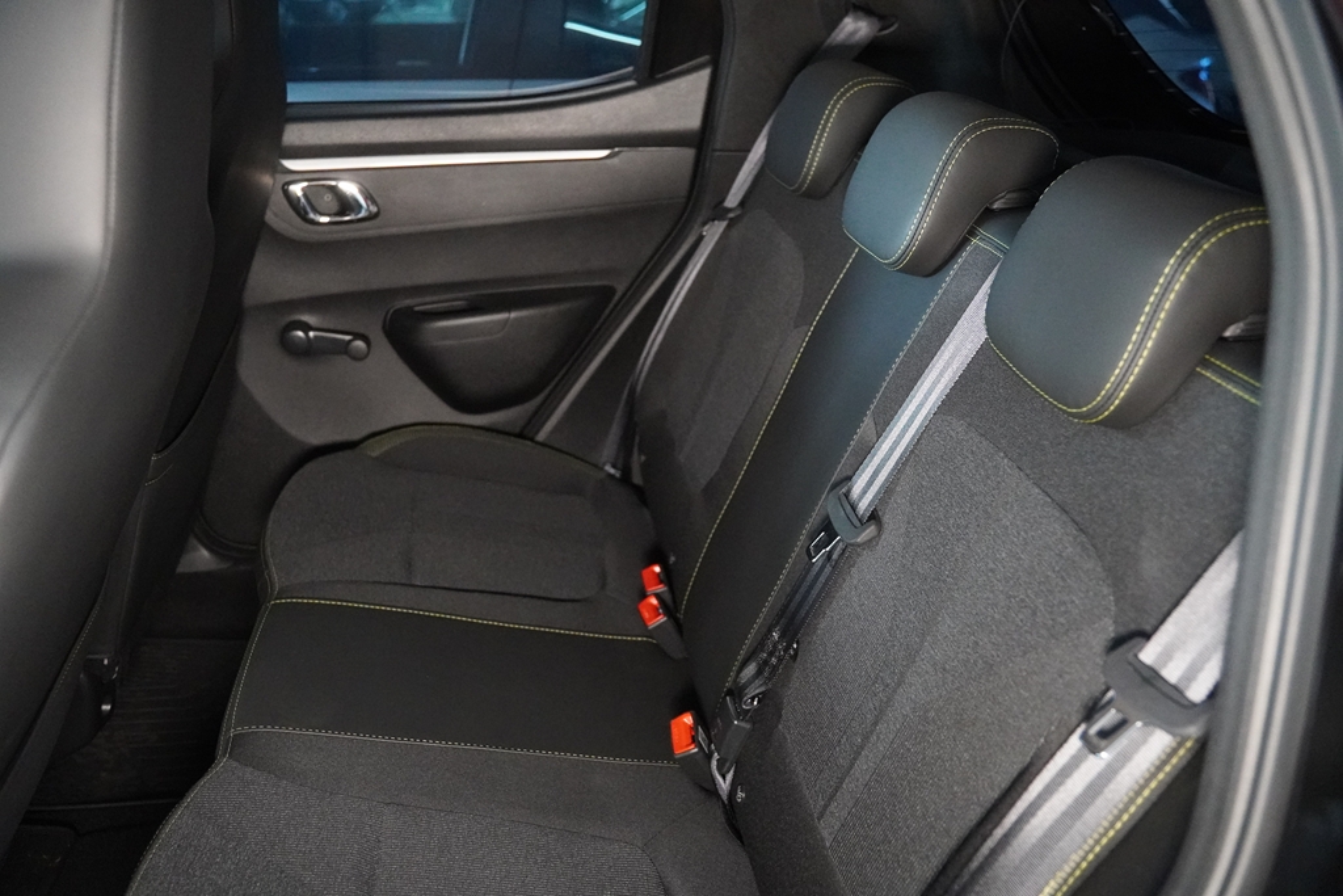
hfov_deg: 61.9
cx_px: 672
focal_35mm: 30
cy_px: 448
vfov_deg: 43.6
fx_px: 1119
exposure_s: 1/160
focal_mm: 20
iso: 6400
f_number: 2.8
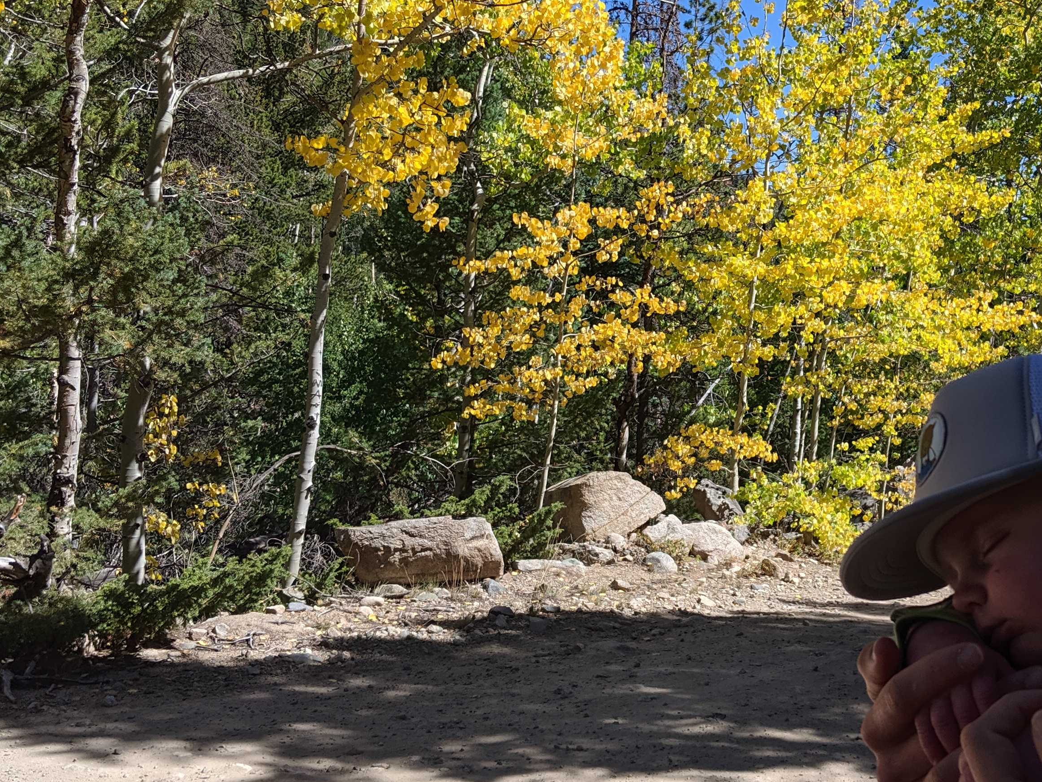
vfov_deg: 30.8
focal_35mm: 47
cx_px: 719
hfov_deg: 39.8
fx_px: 1415
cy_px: 313
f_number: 1.8
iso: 61
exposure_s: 1/3344
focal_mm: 4.44
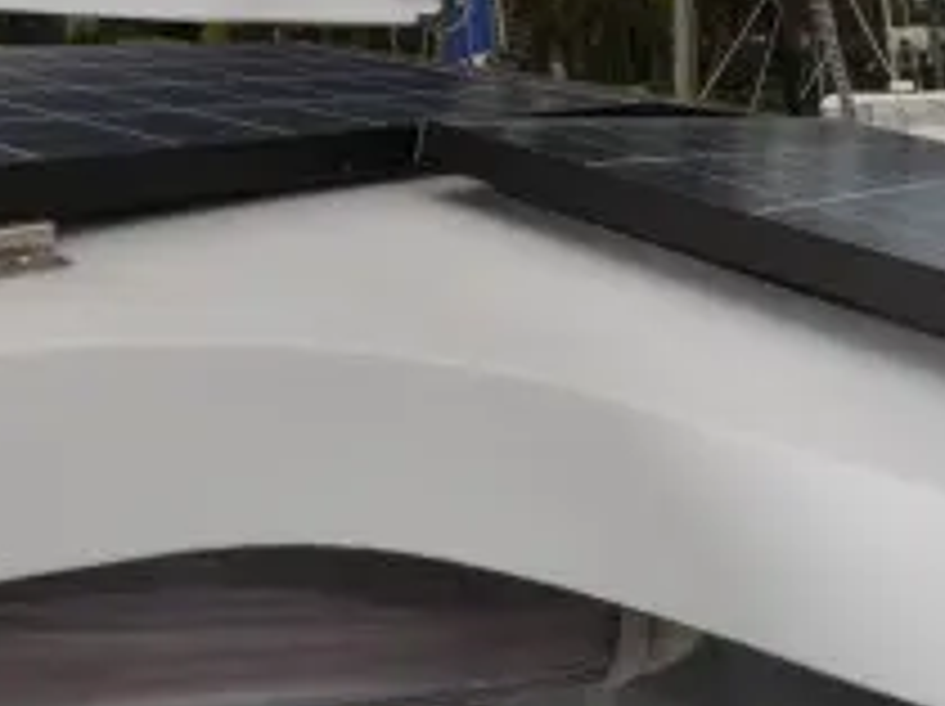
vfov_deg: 28.9
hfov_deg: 42.1
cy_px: -115
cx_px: 279
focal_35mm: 44
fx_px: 1200
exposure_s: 1/200
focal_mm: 10
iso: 200
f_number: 13
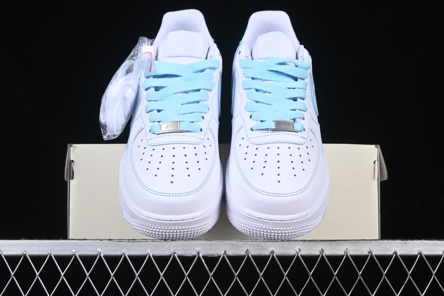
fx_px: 925
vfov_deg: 18.2
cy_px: 148
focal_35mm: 75
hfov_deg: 27.0
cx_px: 222
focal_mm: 50
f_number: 8
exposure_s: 1/100
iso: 160
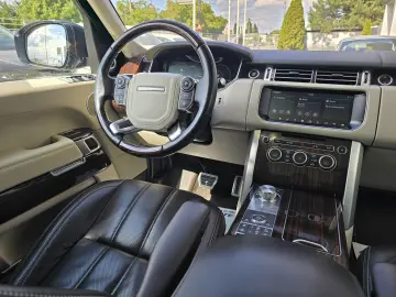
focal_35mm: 23
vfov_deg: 58.9
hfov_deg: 73.9
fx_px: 263
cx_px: 198
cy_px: 148
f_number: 1.7
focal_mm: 6.3
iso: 16
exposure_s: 1/180
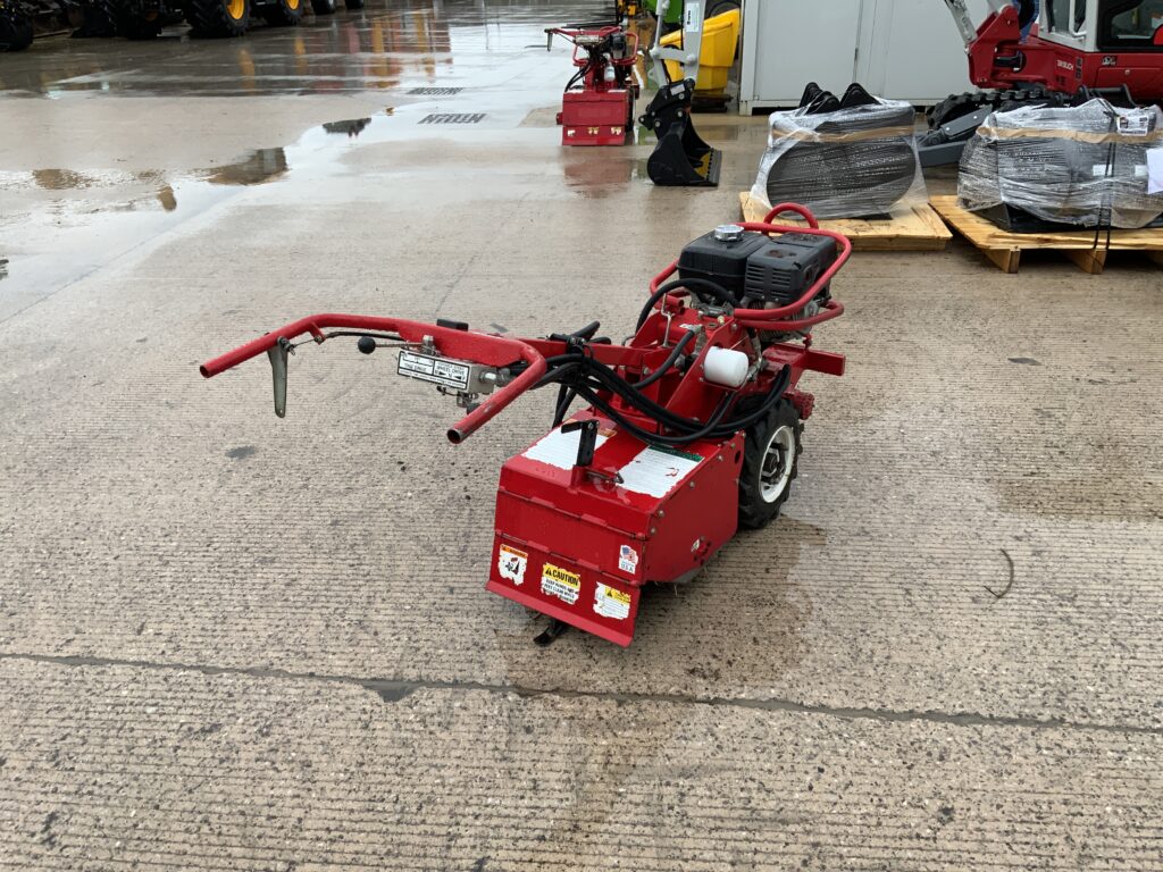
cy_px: 436
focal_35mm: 29
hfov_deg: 61.7
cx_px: 582
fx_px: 974
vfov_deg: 48.2
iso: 16
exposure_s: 1/358
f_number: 1.8
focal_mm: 3
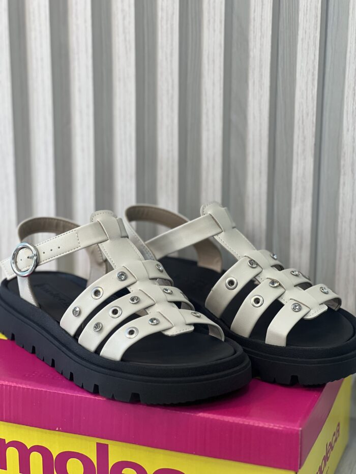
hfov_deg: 19.1
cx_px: 178
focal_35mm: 77
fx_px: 1056
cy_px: 237
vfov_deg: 25.3
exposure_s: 1/120
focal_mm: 9
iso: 64
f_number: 2.8
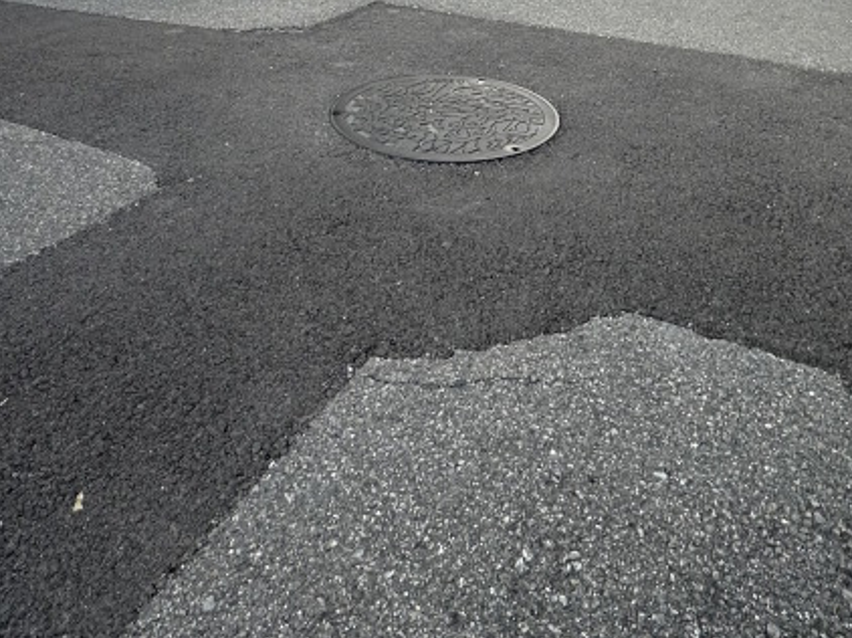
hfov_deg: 53.8
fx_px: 836
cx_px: 485
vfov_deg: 33.7
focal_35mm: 34
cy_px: -131
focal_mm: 2.22
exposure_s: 1/284
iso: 40
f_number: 2.2
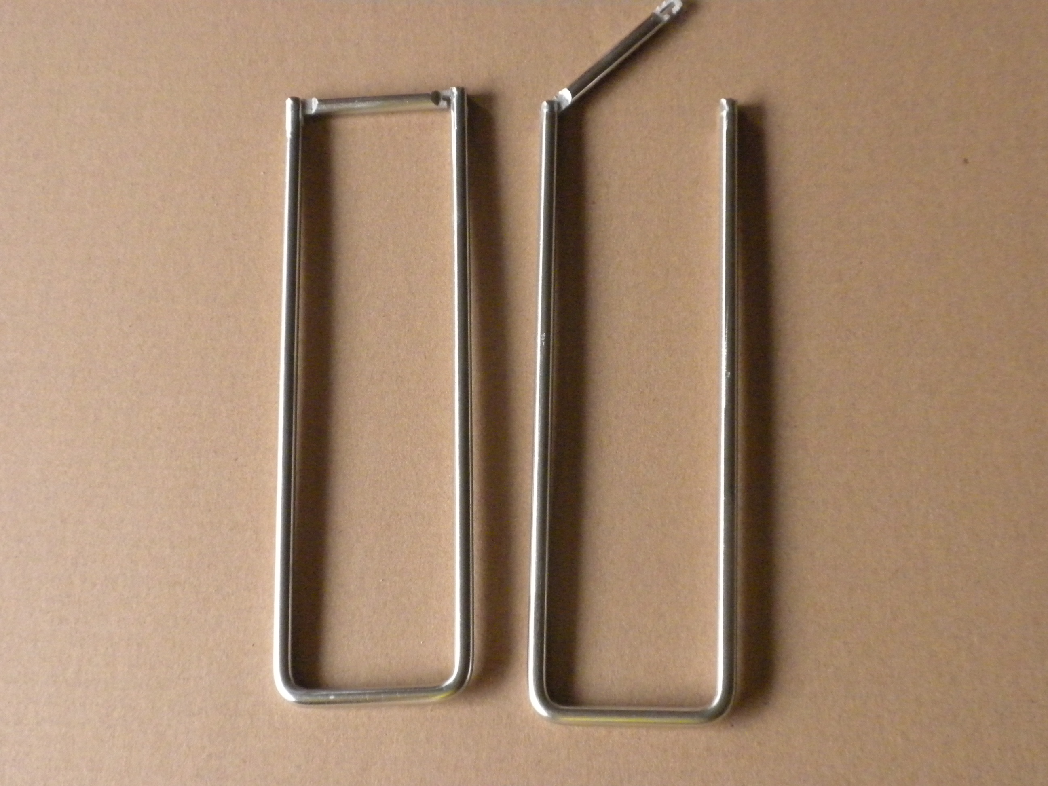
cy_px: 393
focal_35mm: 52
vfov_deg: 28.0
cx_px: 524
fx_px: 1574
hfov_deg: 36.8
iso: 800
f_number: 4.3
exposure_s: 1/123
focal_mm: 9.1
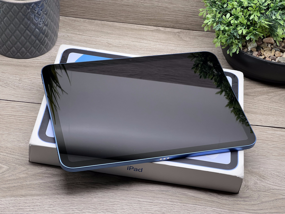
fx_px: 634
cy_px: 107
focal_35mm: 77
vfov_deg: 19.1
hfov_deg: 25.3
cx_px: 142
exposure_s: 1/99
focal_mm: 9
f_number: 2.8
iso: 80
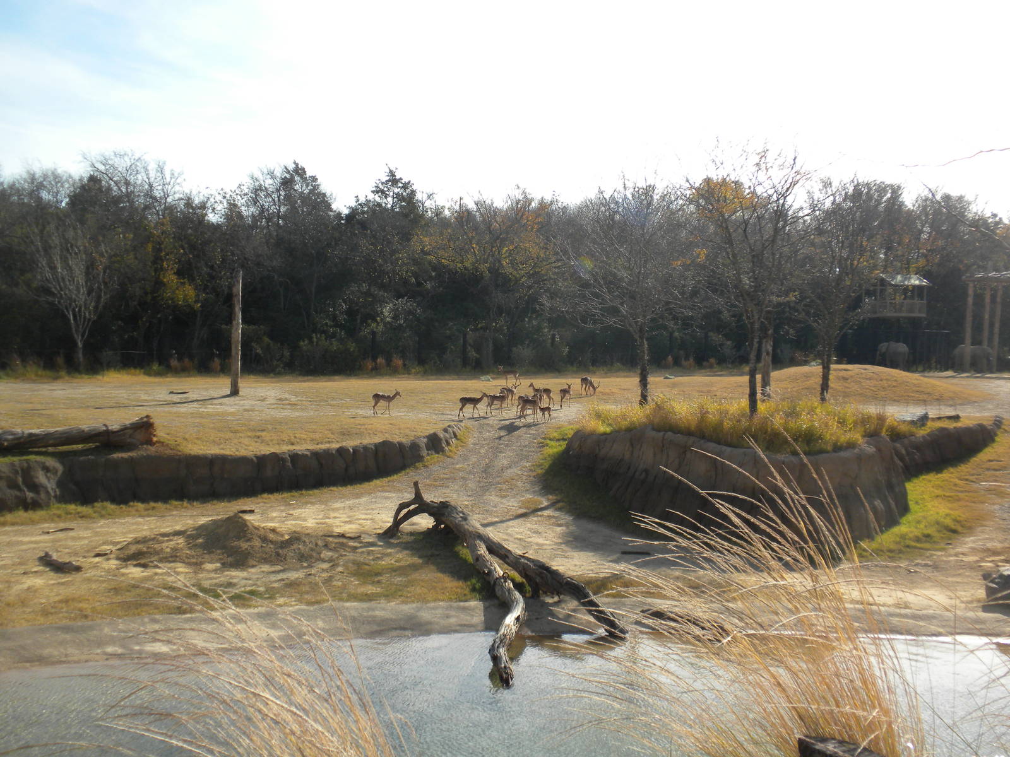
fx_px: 1080
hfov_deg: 50.1
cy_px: 378
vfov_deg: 38.7
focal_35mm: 37
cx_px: 505
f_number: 3.5
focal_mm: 6.6
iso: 64
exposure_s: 1/654
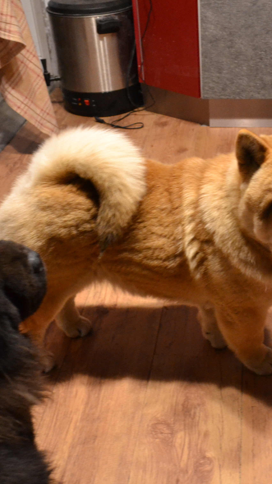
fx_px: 551
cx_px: 207
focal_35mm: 43
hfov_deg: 27.3
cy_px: 243
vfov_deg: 47.4
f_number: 3.5
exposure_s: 1/60
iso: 2200
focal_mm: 18
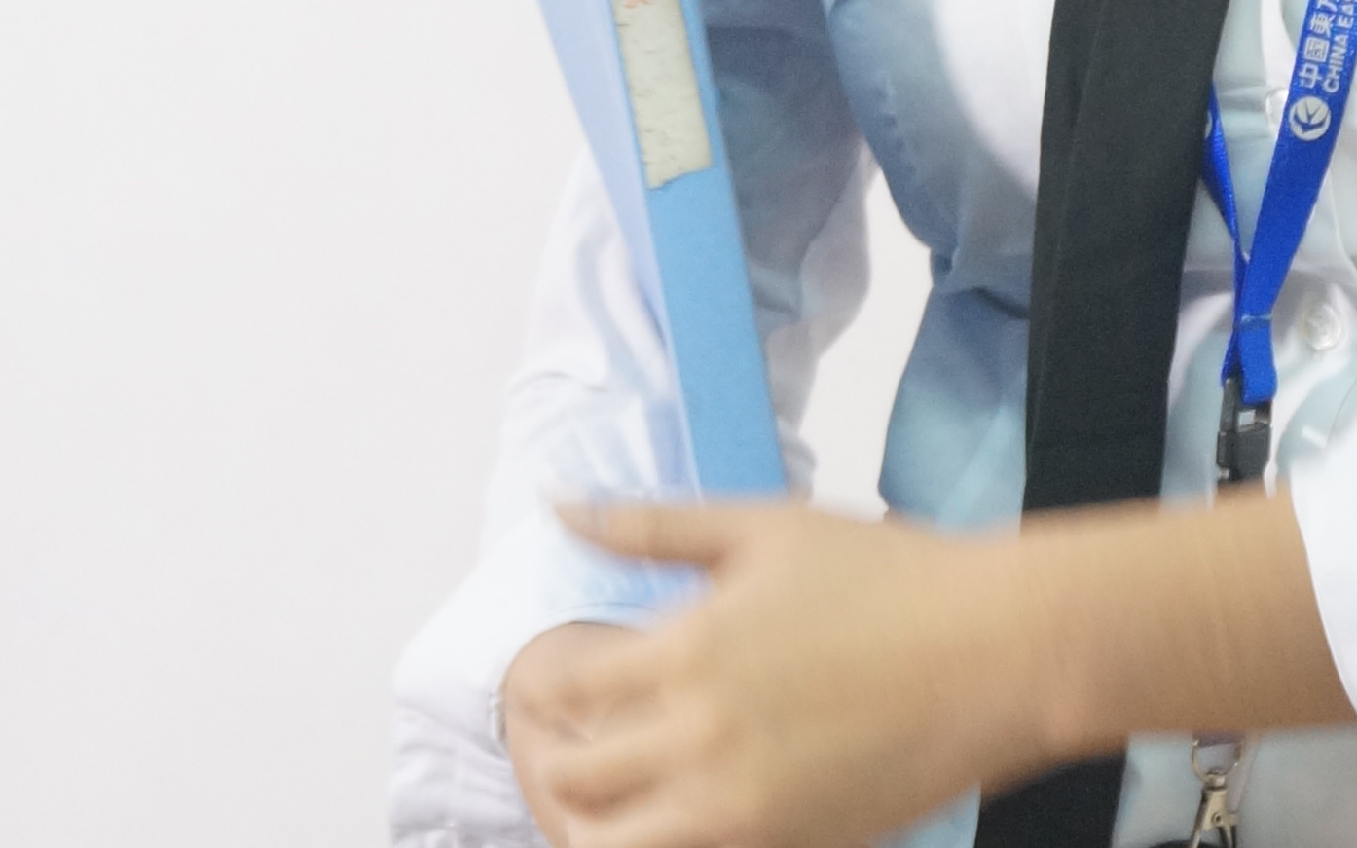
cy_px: 242
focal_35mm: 167
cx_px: 1483
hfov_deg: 12.3
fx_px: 6168
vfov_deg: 7.9
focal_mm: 31
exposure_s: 1/60
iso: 1000
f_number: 5
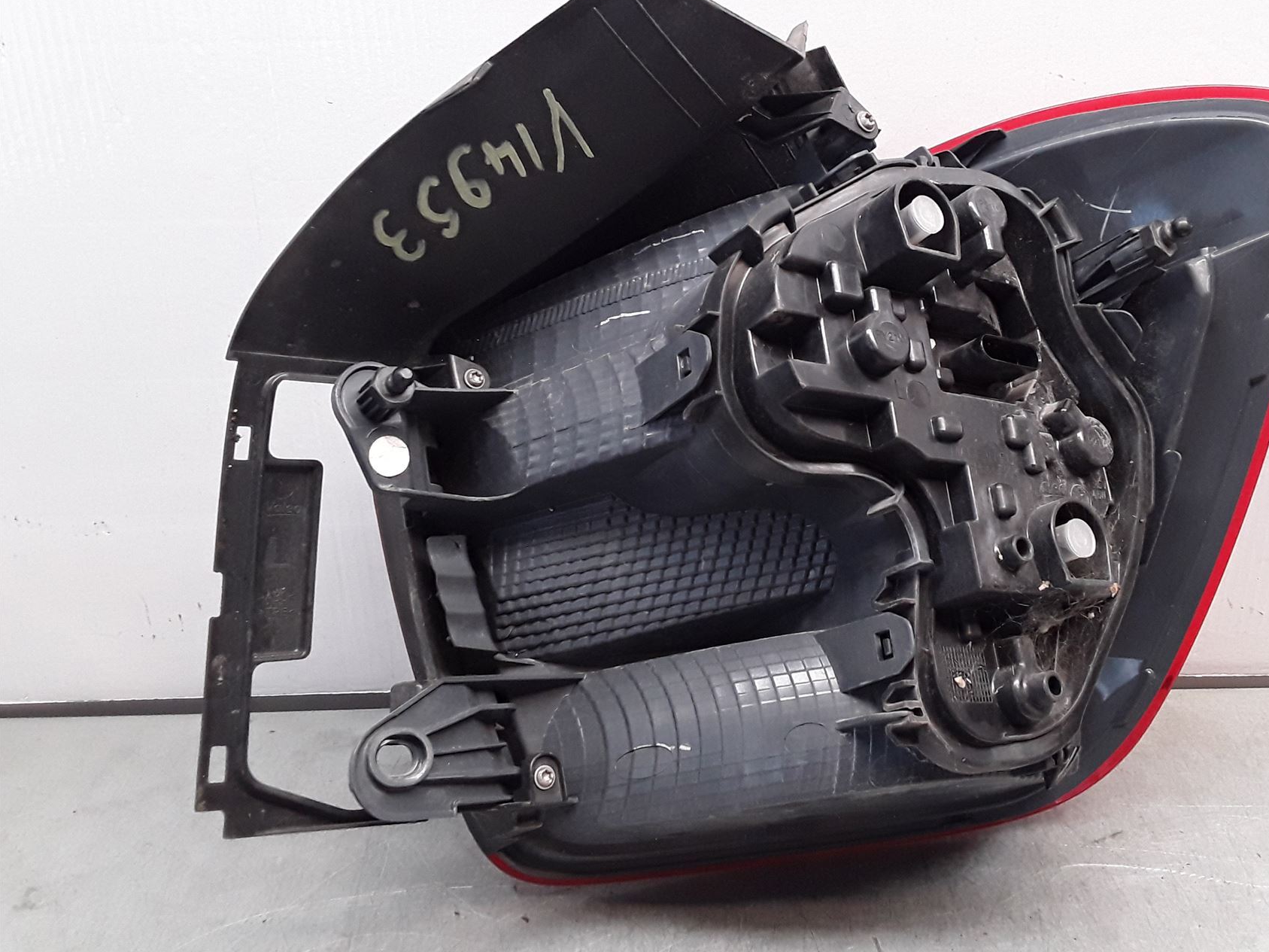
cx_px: 769
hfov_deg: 53.5
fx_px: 1246
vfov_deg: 41.7
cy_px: 410
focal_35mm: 34
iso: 100
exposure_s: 1/100
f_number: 1.9
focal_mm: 2.91
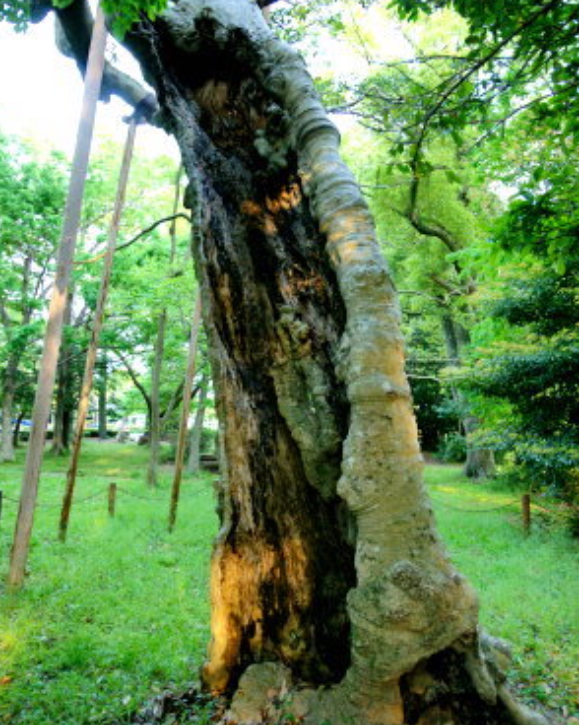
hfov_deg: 51.5
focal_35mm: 28
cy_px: 348
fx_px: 600
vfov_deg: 62.2
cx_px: 290
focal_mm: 24
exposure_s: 1/50
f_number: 4.5
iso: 800
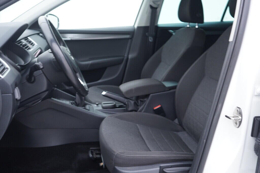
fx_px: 260
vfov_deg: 36.9
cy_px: 86
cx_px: 130
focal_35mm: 36
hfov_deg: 53.1
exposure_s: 1/40
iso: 200
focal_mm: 24
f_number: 2.8
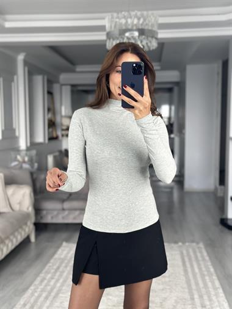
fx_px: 429
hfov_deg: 30.3
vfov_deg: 39.6
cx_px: 116
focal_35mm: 48
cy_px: 154
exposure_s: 1/106
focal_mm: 6.86
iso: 125
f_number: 1.78
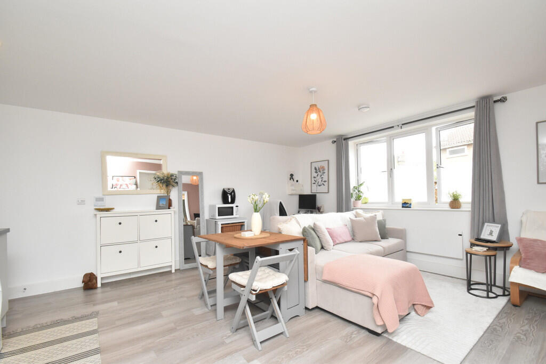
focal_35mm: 15
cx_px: 273
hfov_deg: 100.4
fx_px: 228
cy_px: 182
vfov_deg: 77.3
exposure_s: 1/60
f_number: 10
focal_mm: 10
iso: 1600
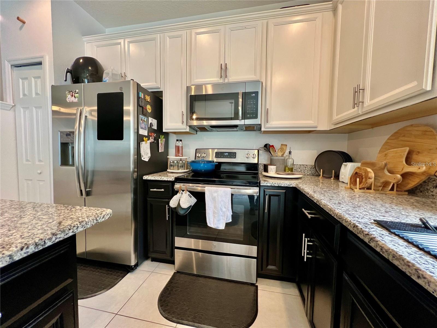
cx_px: 218
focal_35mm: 13
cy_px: 164
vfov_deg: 89.9
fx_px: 164
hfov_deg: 106.2
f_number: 1.8
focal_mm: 1.57
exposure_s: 1/60
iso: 160
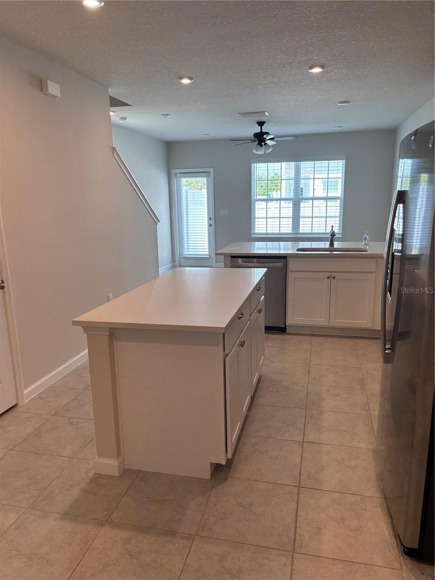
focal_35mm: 26
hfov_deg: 53.1
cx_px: 218
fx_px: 436
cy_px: 290
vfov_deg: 67.3
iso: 64
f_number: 1.6
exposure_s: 1/137
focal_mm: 5.96
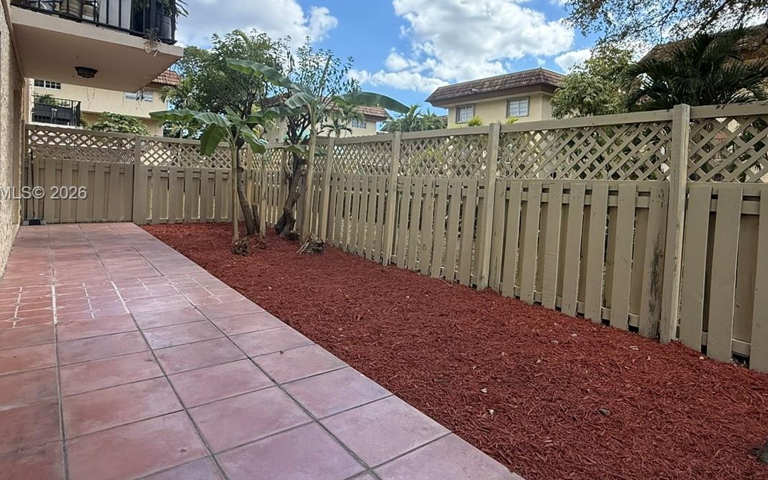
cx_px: 435
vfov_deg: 54.7
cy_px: 194
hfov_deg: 79.2
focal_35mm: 22
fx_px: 461
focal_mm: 2.22
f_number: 2.2
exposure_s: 1/876
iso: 64
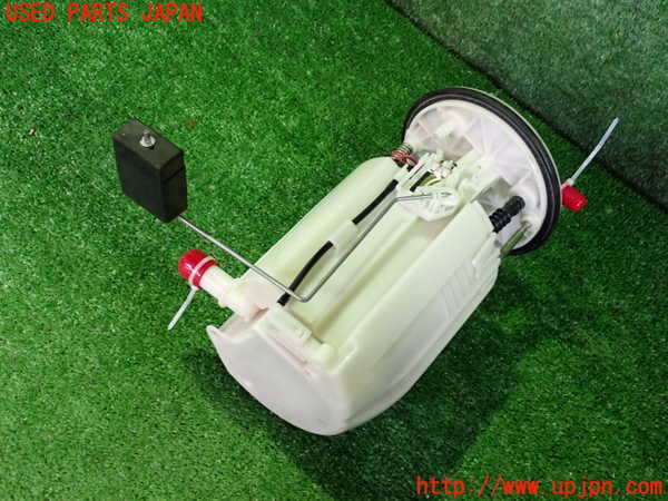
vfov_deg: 32.9
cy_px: 250
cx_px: 334
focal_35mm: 44
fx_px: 849
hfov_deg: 42.9
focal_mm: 7.84
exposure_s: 1/25
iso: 800
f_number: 2.9
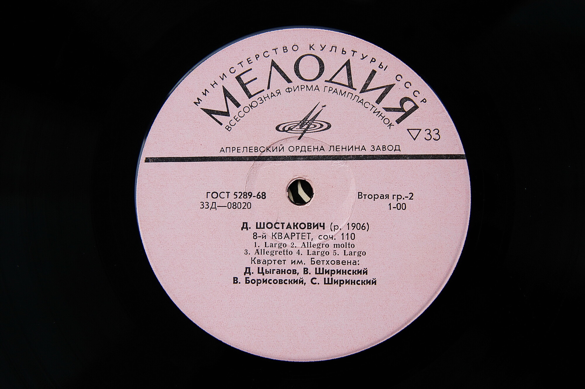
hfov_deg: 37.9
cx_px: 292
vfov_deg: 25.7
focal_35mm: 52
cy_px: 194
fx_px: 852
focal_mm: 35
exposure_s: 1/125
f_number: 5.6
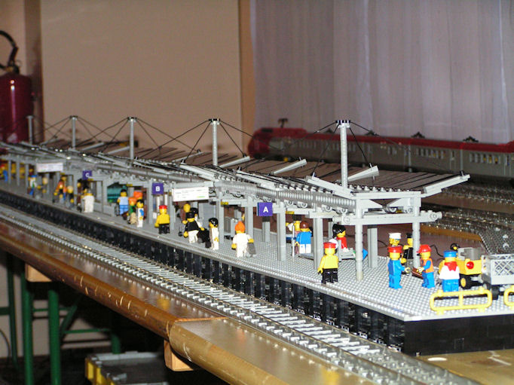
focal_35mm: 105
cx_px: 257
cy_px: 192
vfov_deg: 14.1
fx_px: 1559
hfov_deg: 18.7
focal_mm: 17.5
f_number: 3.2
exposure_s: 1/125
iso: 200
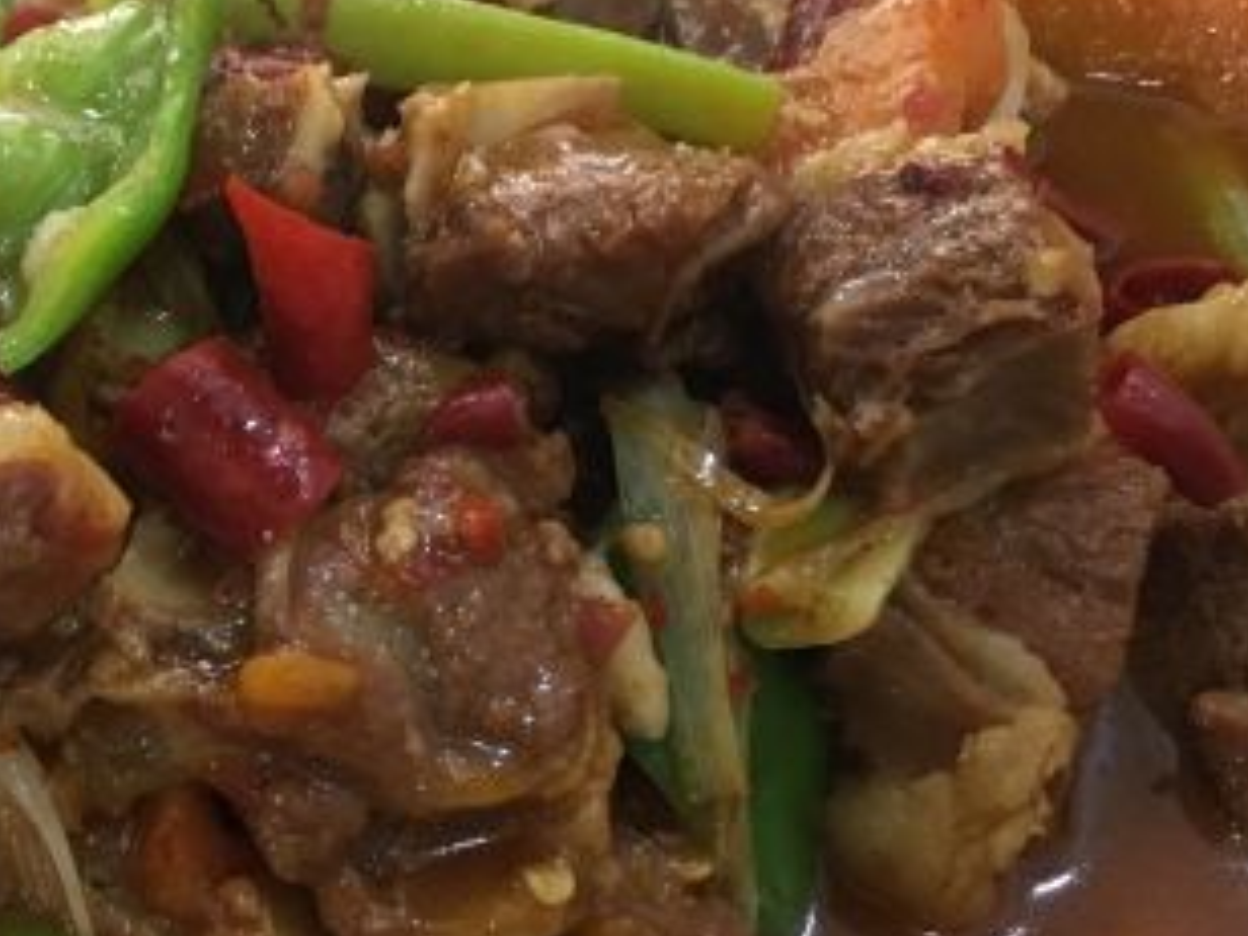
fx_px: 2379
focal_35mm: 66
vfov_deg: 22.0
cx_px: 203
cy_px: 719
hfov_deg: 28.6
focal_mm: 4.15
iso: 200
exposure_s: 1/20
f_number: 2.2
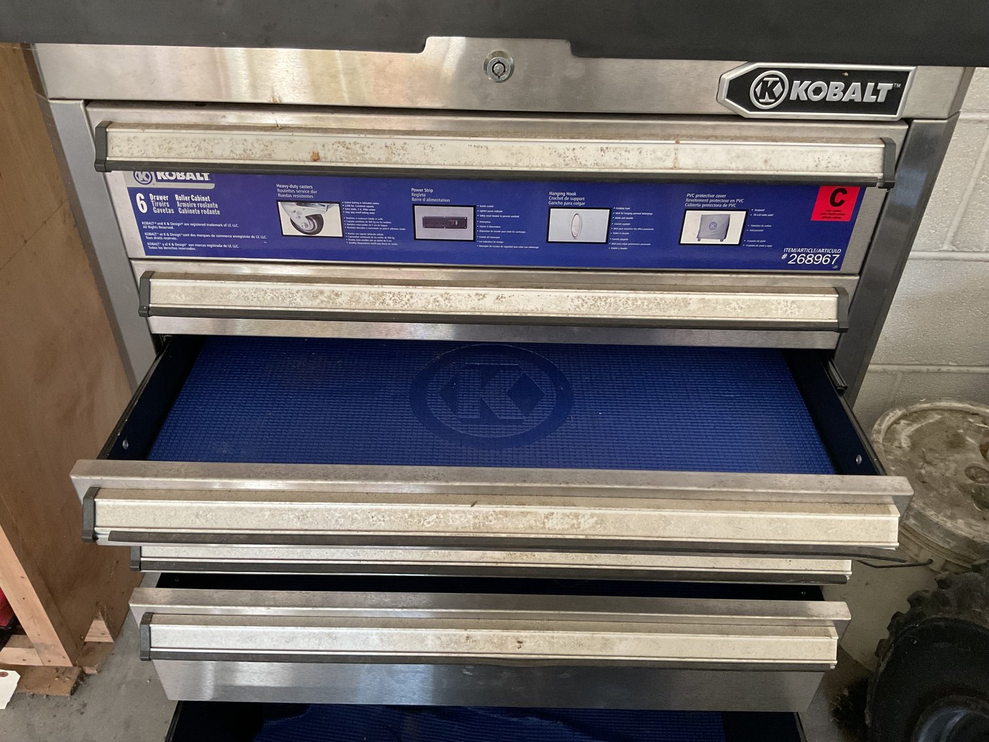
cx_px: 494
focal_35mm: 29
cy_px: 371
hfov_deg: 61.7
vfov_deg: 48.2
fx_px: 829
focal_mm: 3
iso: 250
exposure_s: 1/60
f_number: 1.8
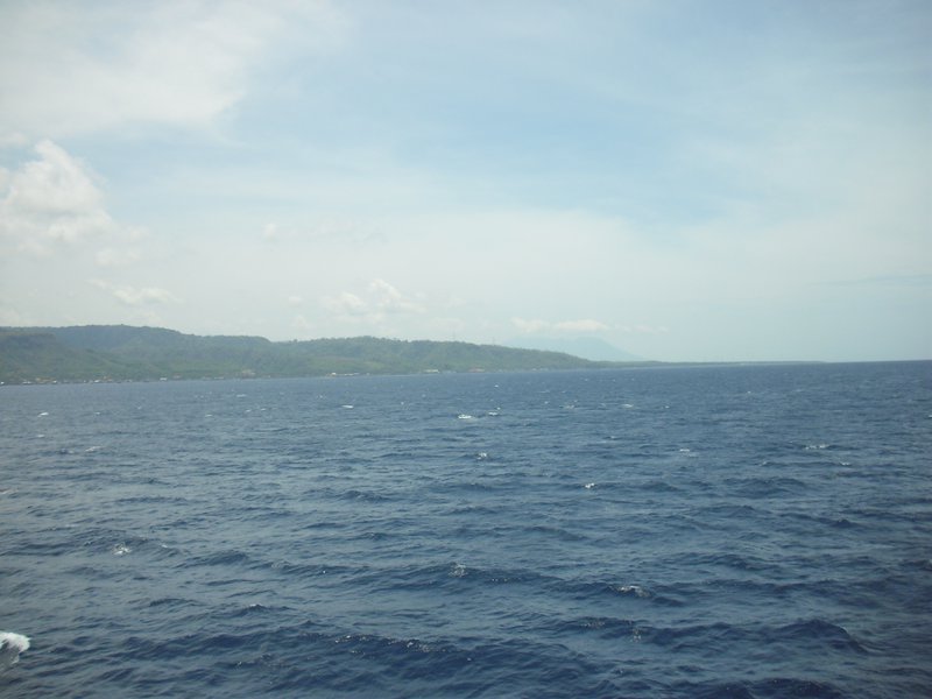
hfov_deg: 49.0
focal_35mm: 38
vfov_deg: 37.7
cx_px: 466
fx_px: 1023
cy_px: 350
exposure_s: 1/320
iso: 100
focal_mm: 6.2
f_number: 8
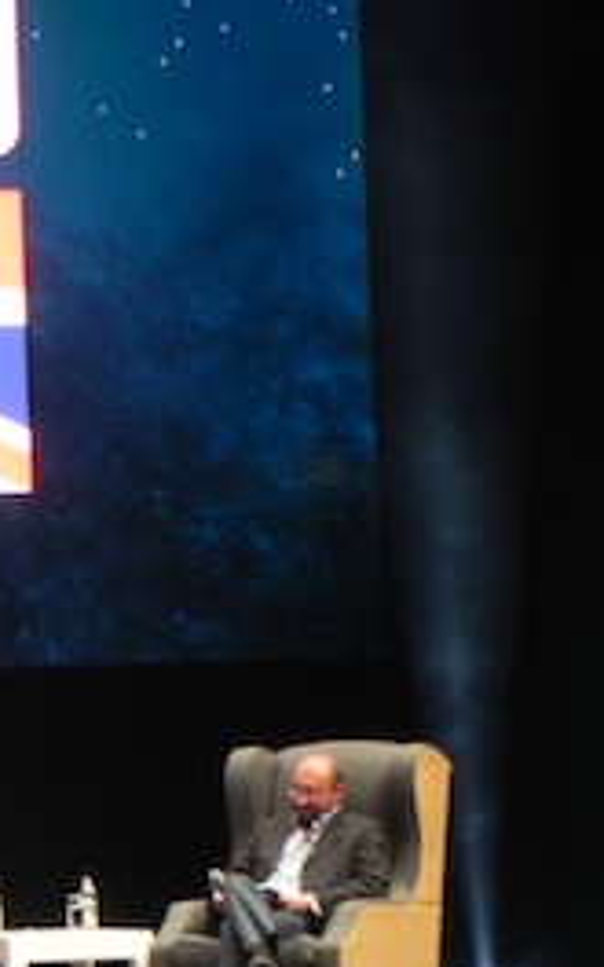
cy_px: 484
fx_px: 7058
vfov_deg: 7.8
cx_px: -377
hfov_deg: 4.9
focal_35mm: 268
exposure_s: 1/15
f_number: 8
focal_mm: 20.8
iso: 400
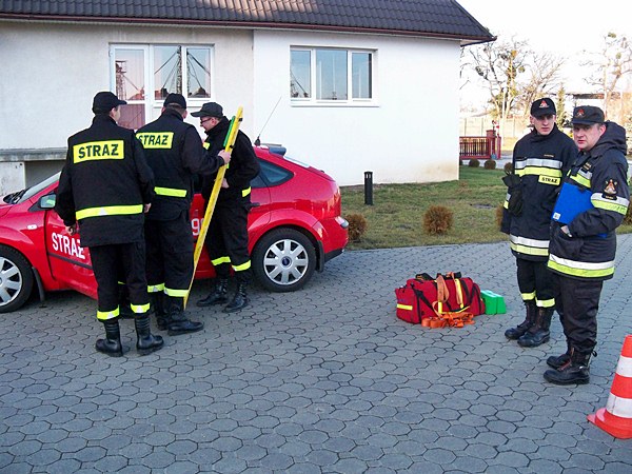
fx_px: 639
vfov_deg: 40.7
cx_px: 316
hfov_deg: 52.6
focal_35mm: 35
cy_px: 237
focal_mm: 6.2
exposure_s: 1/500
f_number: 3.5
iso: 320
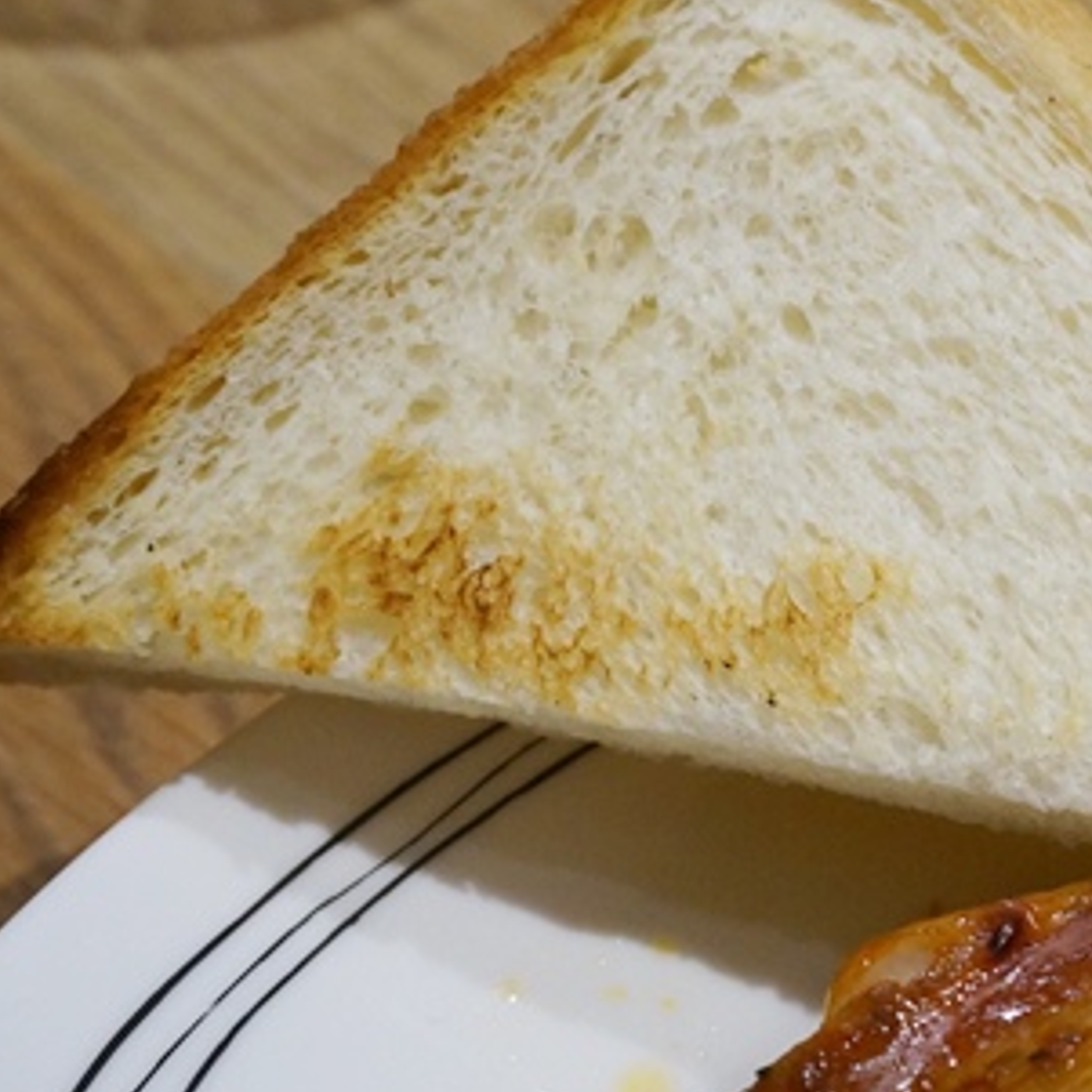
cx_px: 1208
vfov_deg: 17.7
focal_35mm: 98
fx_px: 3502
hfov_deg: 17.1
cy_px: 483
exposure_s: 1/100
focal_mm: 29
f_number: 5.6
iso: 1600
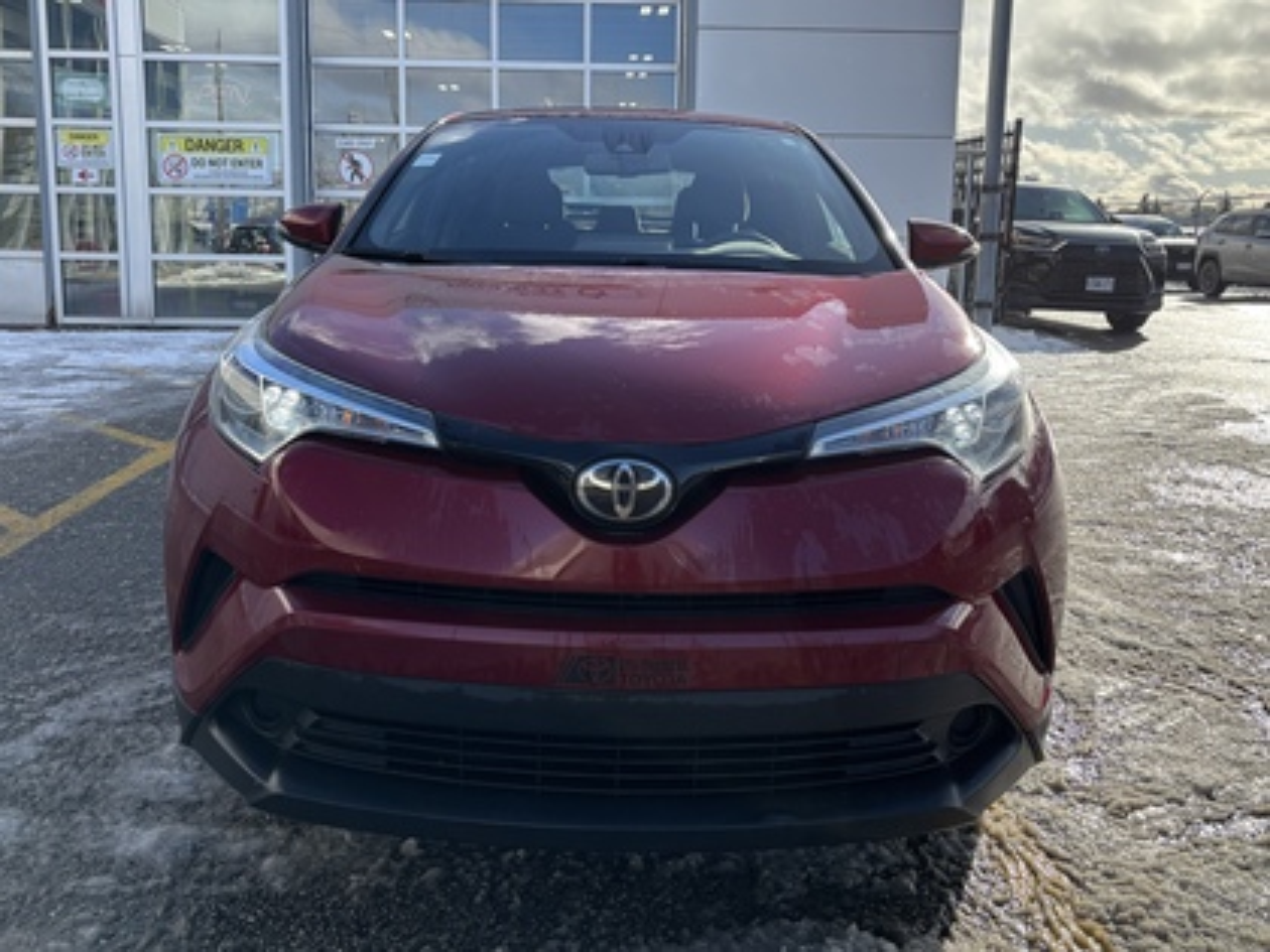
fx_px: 954
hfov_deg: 67.3
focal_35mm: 26
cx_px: 635
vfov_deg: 53.1
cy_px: 476
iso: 50
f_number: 1.6
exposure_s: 1/2288
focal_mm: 5.96
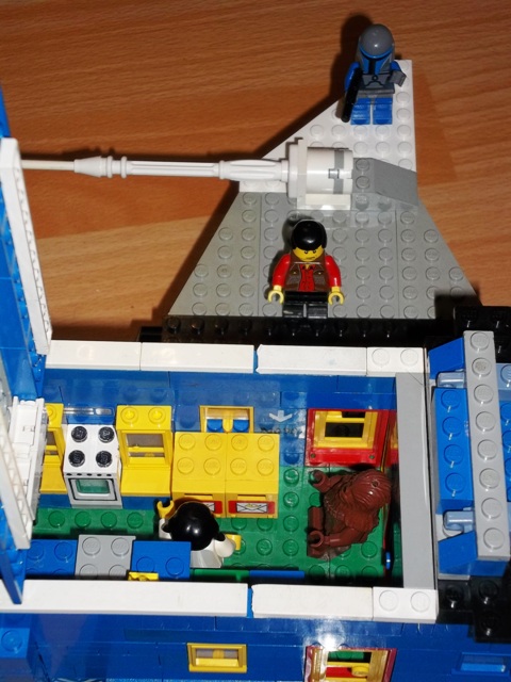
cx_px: 256
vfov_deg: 26.3
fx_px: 1457
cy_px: 341
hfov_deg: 19.9
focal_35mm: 74
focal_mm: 13.2
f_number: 3.9
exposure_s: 1/50
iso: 80
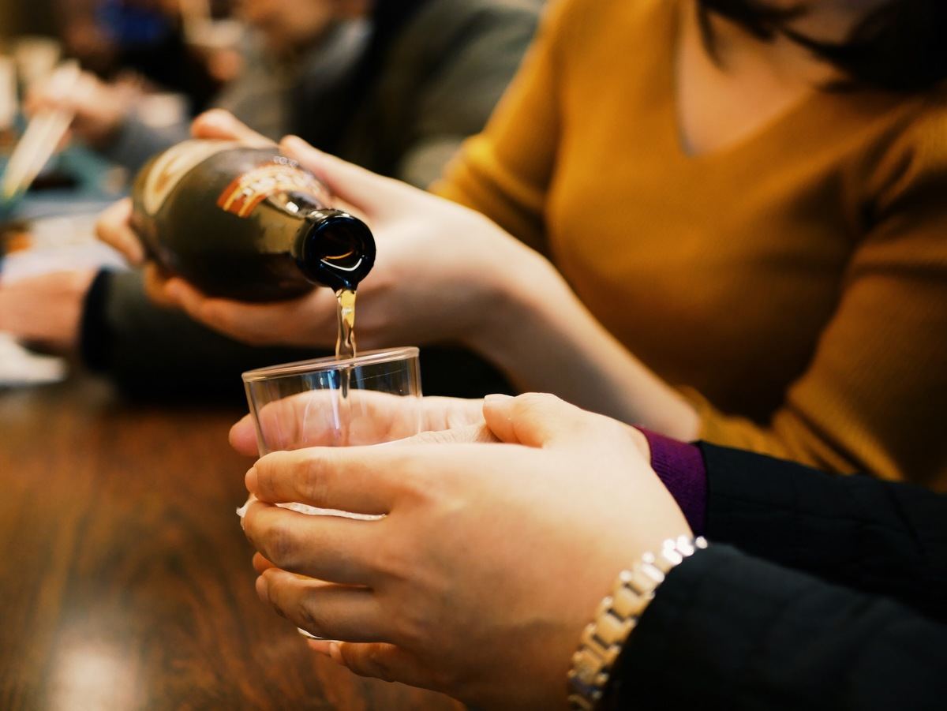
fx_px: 1368
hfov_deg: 38.2
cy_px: 356
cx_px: 474
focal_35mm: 50
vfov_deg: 29.1
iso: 800
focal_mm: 25
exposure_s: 1/125
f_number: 1.7
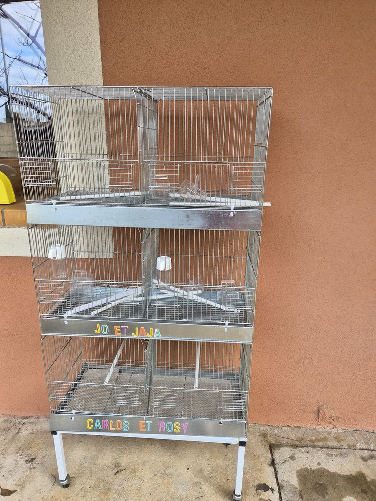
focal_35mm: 23
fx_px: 333
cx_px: 188
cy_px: 250
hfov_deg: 58.9
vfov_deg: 73.9
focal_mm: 5.4
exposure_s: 1/180
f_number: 1.8
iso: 50
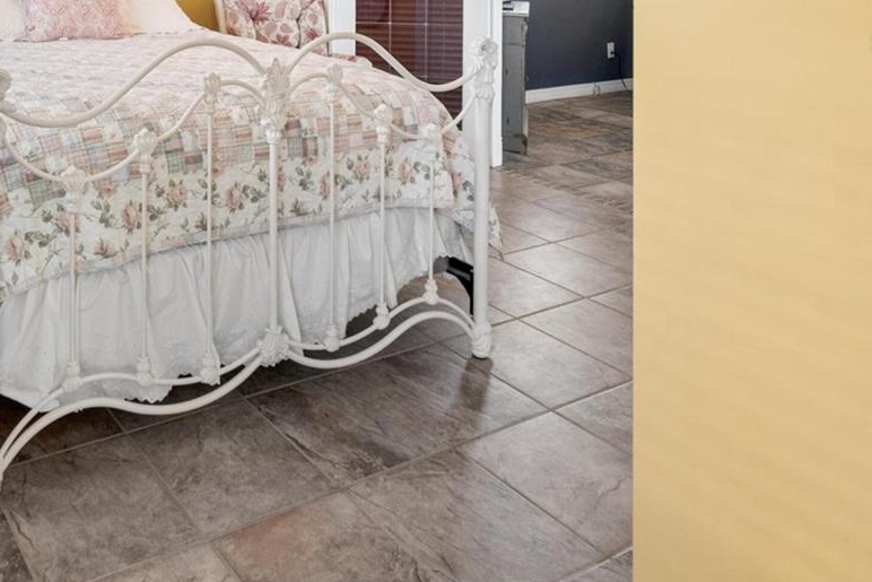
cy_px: 42
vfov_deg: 41.0
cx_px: 68
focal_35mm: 29
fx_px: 703
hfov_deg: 54.4
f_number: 8
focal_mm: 14
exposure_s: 1/40
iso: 400
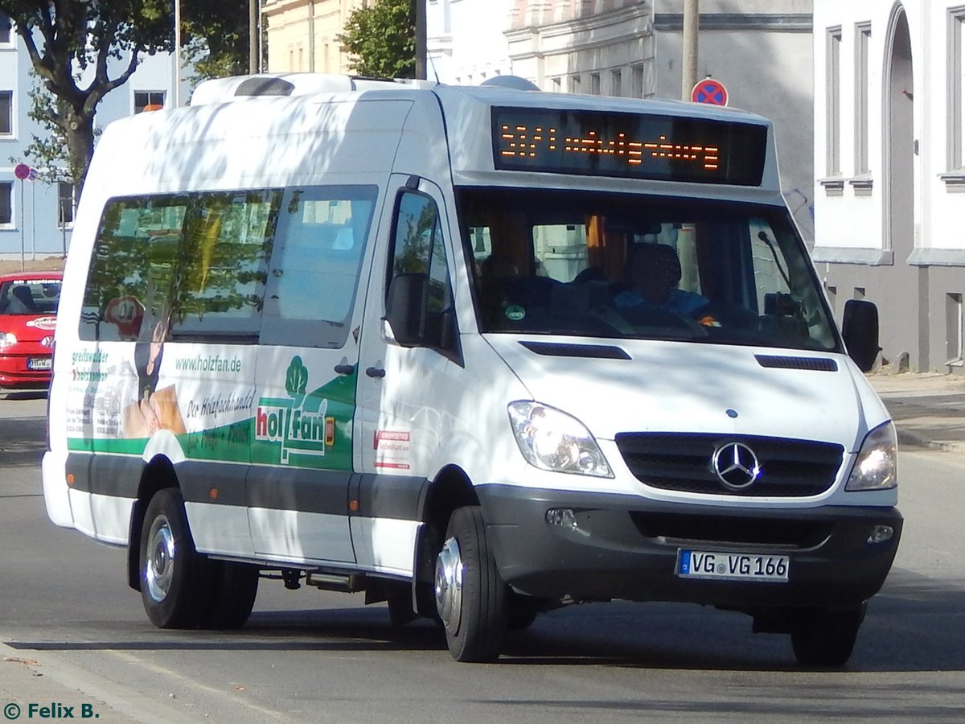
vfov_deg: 13.0
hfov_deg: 17.3
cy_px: 362
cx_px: 482
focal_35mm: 114
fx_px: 3178
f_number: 4.6
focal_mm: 20.5
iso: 125
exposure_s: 1/800
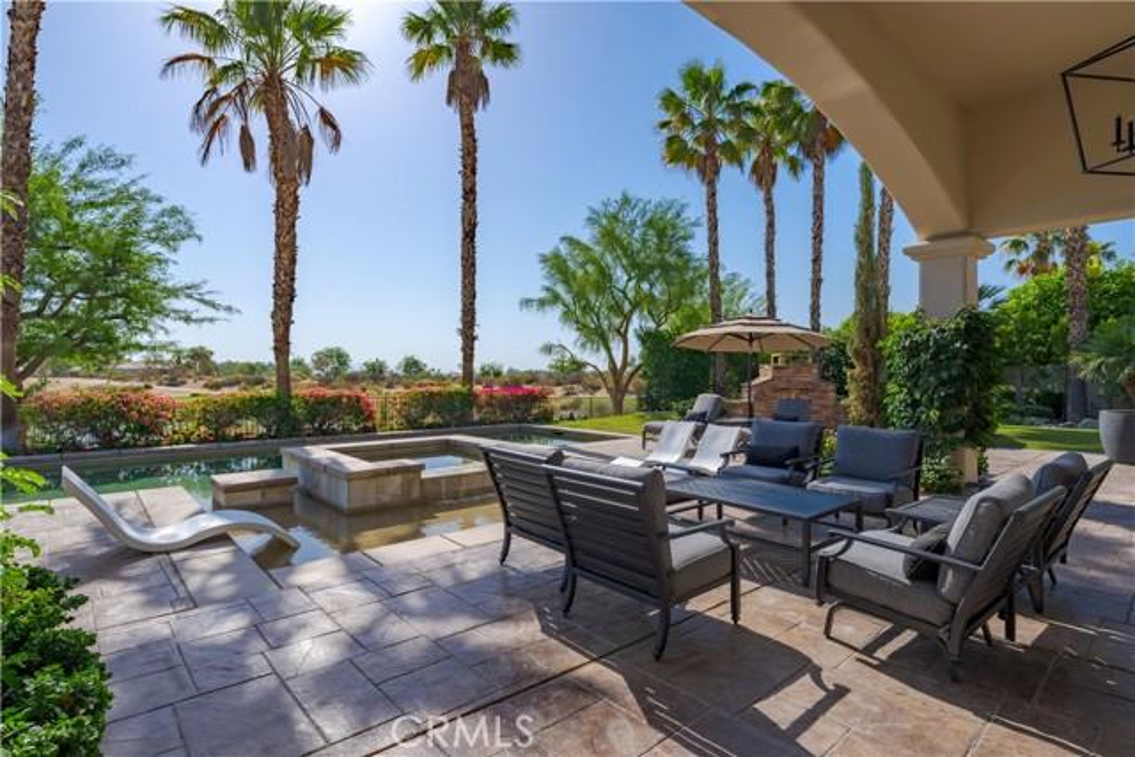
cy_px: 378
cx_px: 568
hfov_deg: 90.0
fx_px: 568
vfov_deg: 67.4
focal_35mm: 18
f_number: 10
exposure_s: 1/1600
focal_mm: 18
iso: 100
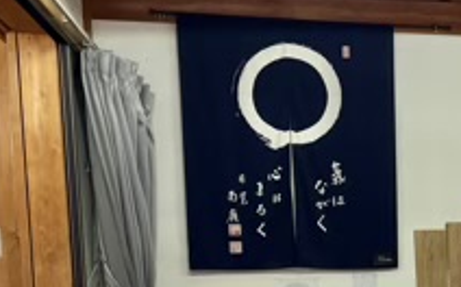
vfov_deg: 13.9
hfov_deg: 20.2
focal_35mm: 91
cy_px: 345
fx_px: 1142
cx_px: 652
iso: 125
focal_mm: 5.96
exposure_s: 1/120
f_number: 1.6
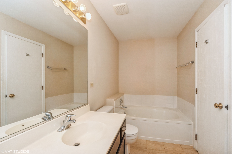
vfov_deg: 70.4
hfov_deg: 93.3
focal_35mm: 17
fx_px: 109
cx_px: 116
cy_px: 77
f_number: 7.1
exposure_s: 1/250
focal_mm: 17
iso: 200
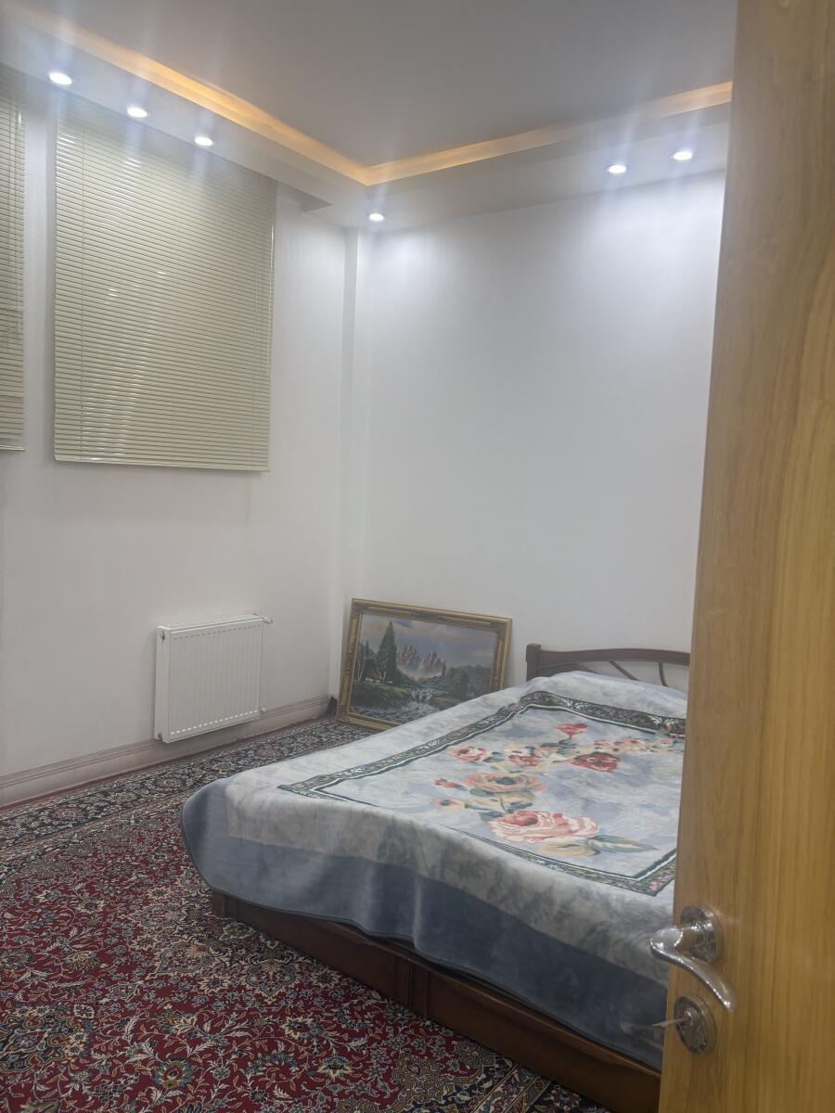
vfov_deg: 67.3
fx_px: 836
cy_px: 556
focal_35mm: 26
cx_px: 418
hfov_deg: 53.1
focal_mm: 5.96
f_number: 1.6
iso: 40
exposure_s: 1/100
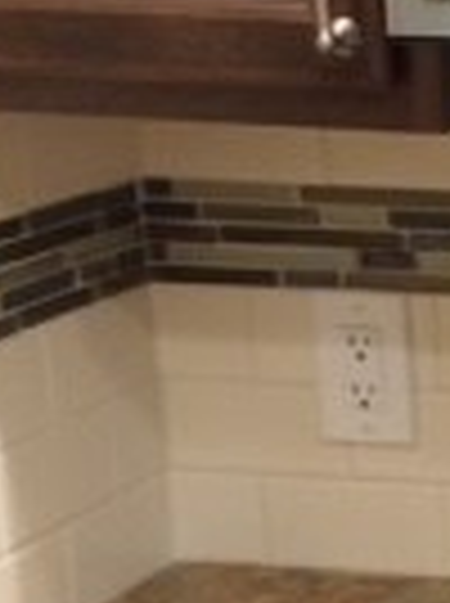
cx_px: 1017
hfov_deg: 9.6
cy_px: 585
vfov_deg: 14.0
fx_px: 2417
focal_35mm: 139
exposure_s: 1/30
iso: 200
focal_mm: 4.15
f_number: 2.2
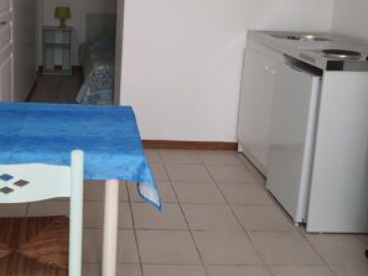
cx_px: 85
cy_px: 69
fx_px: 447
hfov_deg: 43.1
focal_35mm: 42
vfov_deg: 33.7
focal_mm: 4.32
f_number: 1.7
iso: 320
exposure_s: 1/120
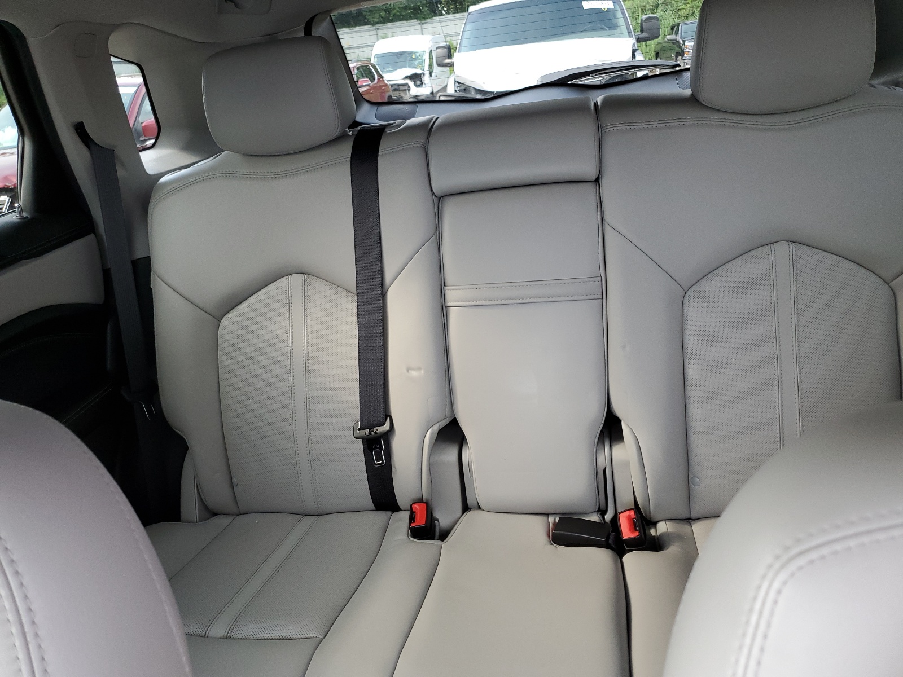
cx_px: 452
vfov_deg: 53.1
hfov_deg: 67.3
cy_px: 338
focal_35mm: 26
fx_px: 678
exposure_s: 1/120
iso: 83
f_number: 1.5
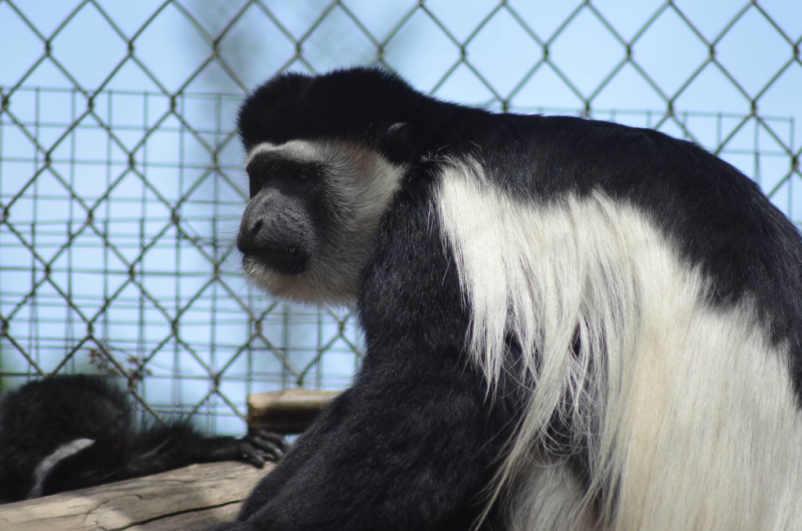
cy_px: 272
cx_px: 441
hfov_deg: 4.6
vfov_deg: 3.0
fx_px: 10005
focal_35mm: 450
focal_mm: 260
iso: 400
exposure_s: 1/1250
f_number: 5
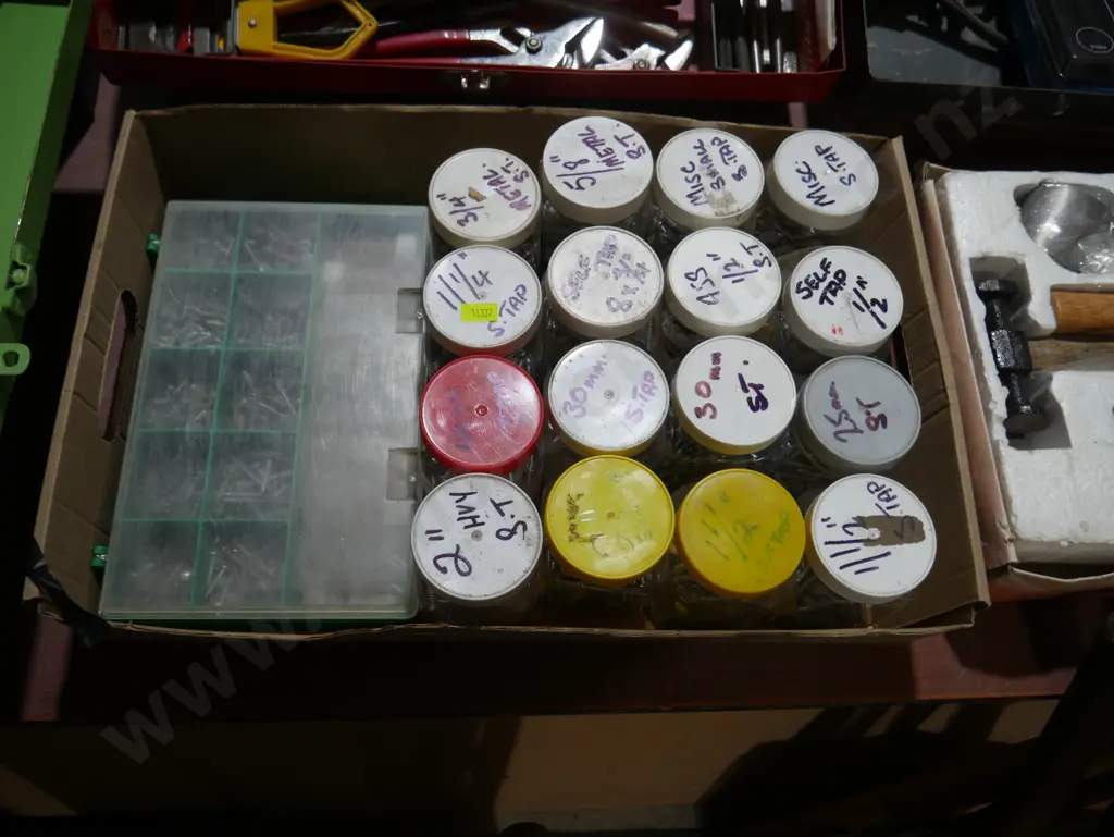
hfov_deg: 63.4
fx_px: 902
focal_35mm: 28
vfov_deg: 49.8
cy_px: 418
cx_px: 557
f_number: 3.5
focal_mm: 14
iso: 200
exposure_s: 1/125
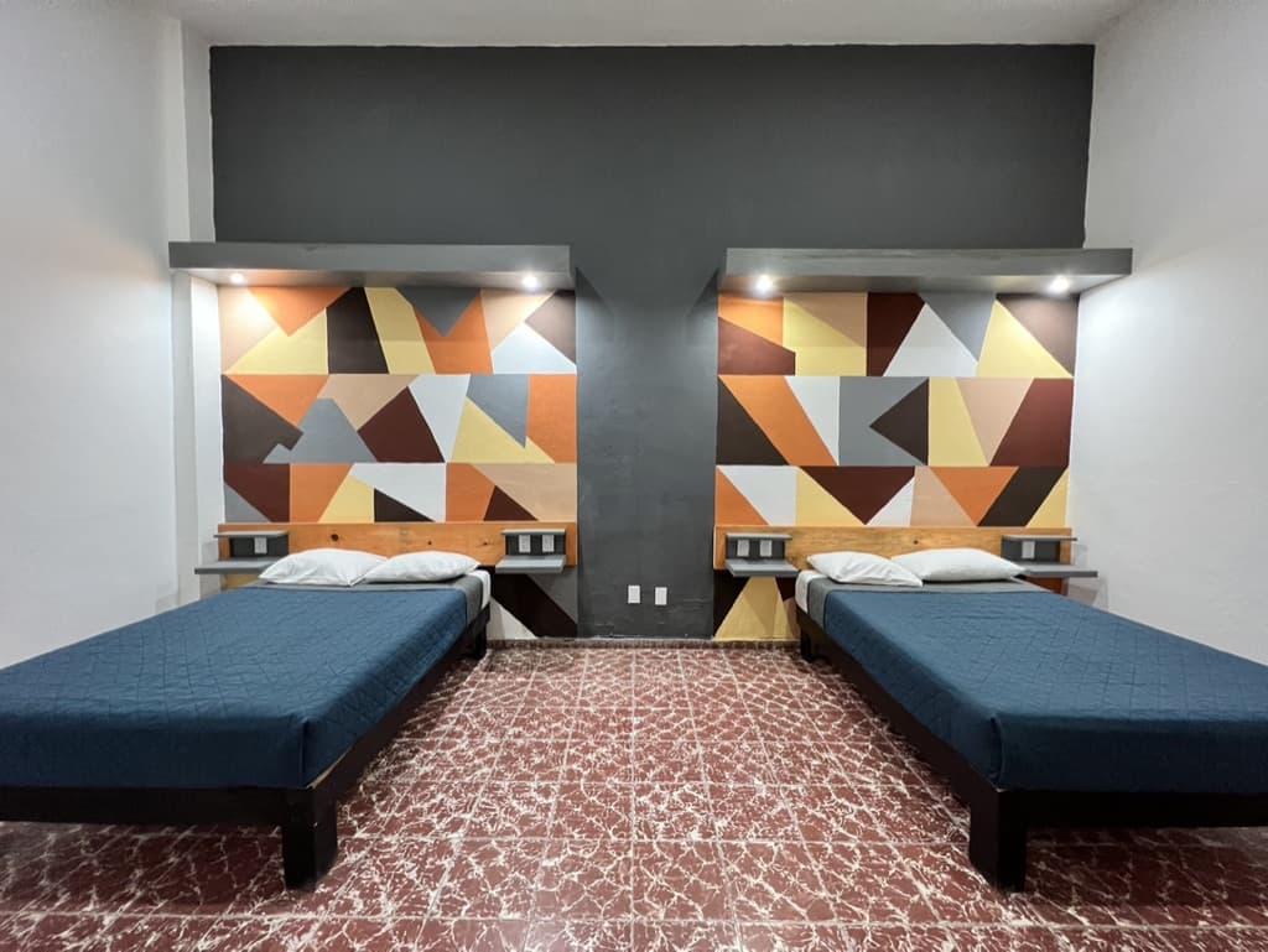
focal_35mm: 13
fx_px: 476
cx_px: 634
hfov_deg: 106.2
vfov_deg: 90.0
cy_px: 476
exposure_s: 1/60
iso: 640
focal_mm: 1.57
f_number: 1.8
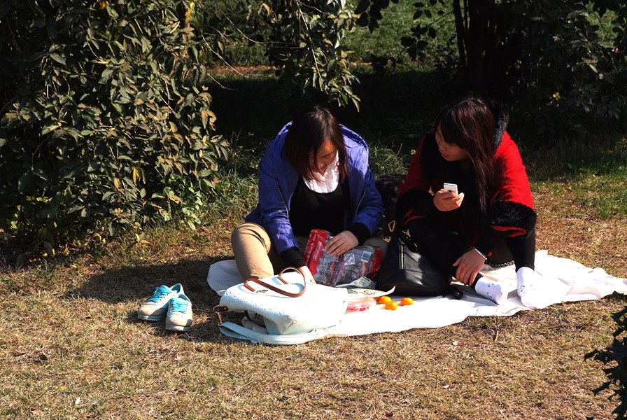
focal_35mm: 48
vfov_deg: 28.2
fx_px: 837
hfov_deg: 41.1
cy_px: 210
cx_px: 314
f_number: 9
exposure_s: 1/320
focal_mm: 32
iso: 200
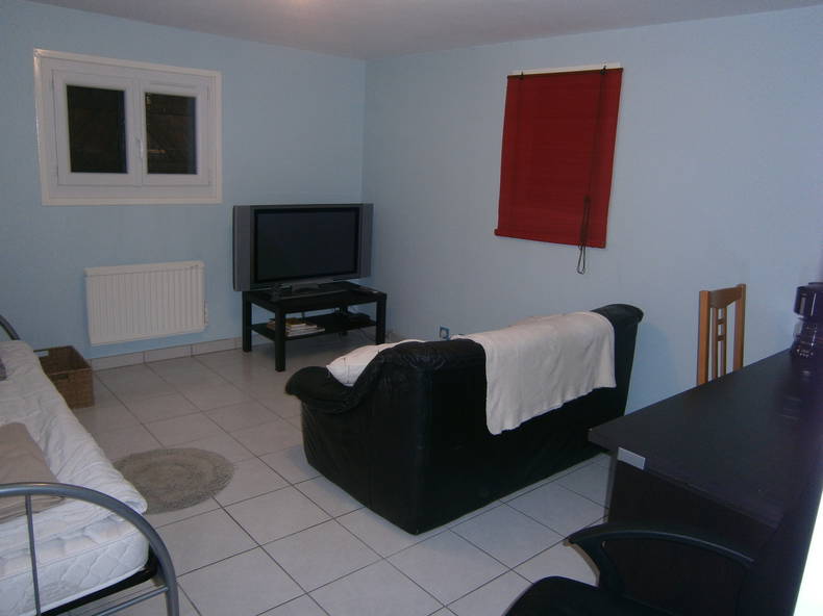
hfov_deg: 67.3
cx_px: 412
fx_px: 618
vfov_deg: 53.0
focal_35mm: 26
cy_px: 308
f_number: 2.8
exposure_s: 1/30
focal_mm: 4.7
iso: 125
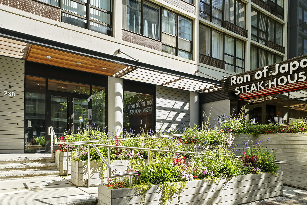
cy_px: 135
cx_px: 133
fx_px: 213
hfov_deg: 71.2
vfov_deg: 50.5
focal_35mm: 25
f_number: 8
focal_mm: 19
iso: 1000
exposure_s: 1/500
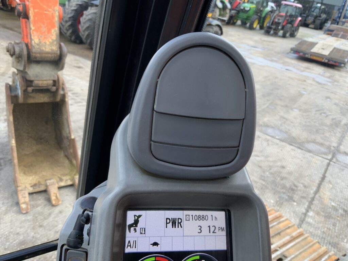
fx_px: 292
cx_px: 174
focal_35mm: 29
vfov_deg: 48.2
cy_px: 130
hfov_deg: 61.7
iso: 20
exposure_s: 1/122
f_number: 1.8
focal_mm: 3
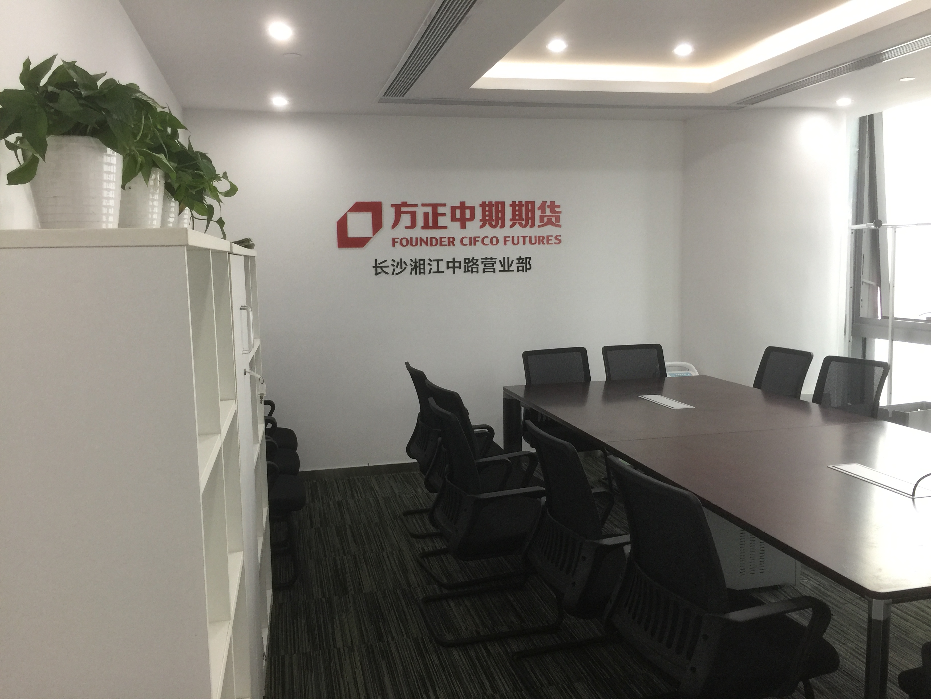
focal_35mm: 29
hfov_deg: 61.7
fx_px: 780
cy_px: 350
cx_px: 466
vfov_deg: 48.2
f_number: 2.2
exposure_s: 1/33
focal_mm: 4.15
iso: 50
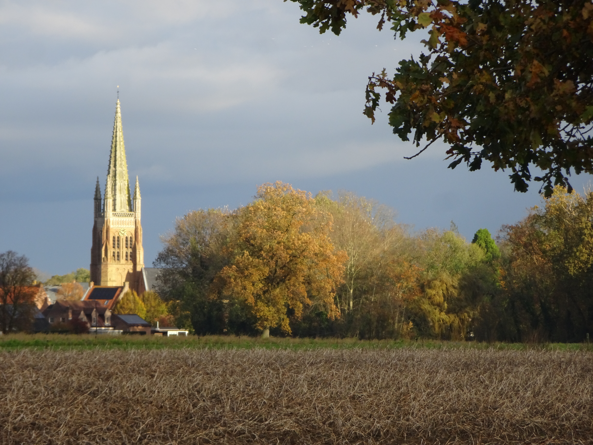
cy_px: 222
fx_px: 4488
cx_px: 296
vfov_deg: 5.7
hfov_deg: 7.6
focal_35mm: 262
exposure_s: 1/250
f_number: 6.3
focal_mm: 44.78
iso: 125
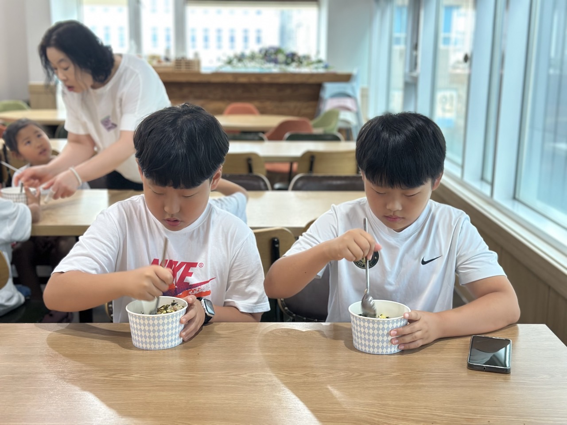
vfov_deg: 30.3
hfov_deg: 39.7
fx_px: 786
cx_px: 284
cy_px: 212
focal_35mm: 48
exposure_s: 1/60
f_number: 1.78
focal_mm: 6.86
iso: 250
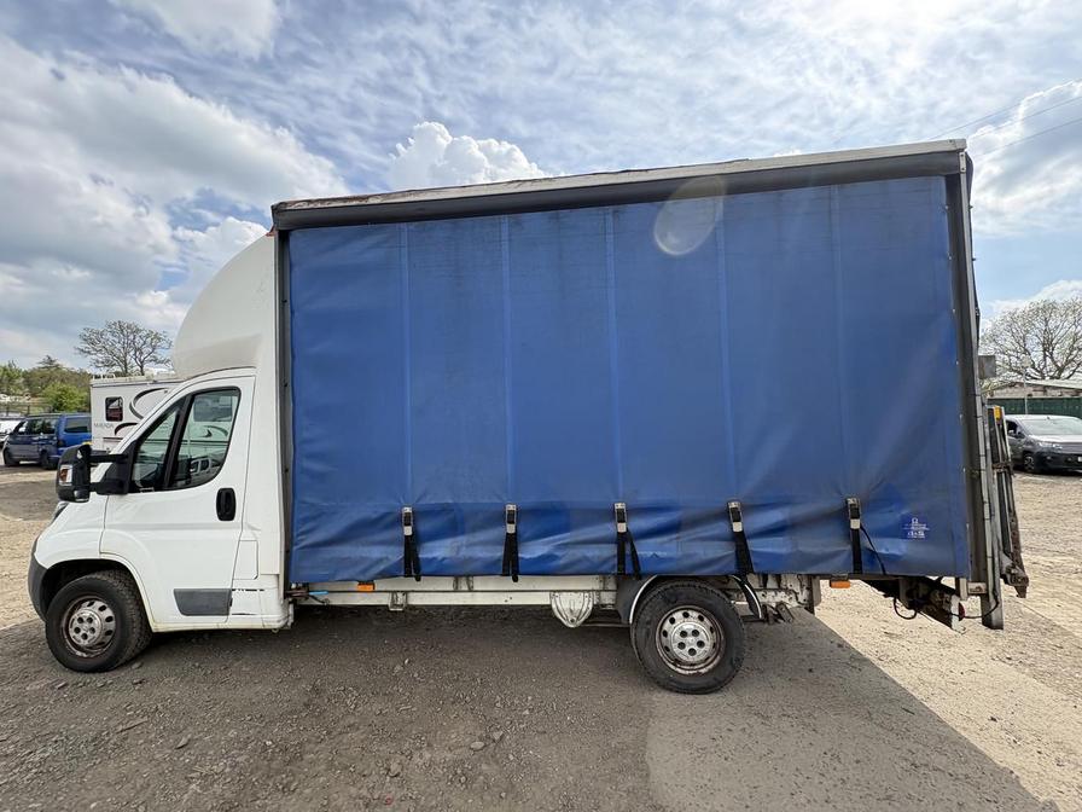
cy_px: 406
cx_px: 541
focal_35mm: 14
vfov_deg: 85.7
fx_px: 438
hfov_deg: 102.1
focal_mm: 2.22
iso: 64
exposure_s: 1/591
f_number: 2.2
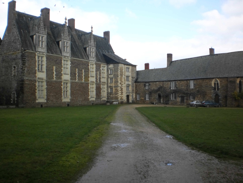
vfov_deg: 39.7
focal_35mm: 36
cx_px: 122
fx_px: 253
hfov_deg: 51.4
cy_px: 92
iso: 100
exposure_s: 1/400
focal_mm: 6.3
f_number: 3.1
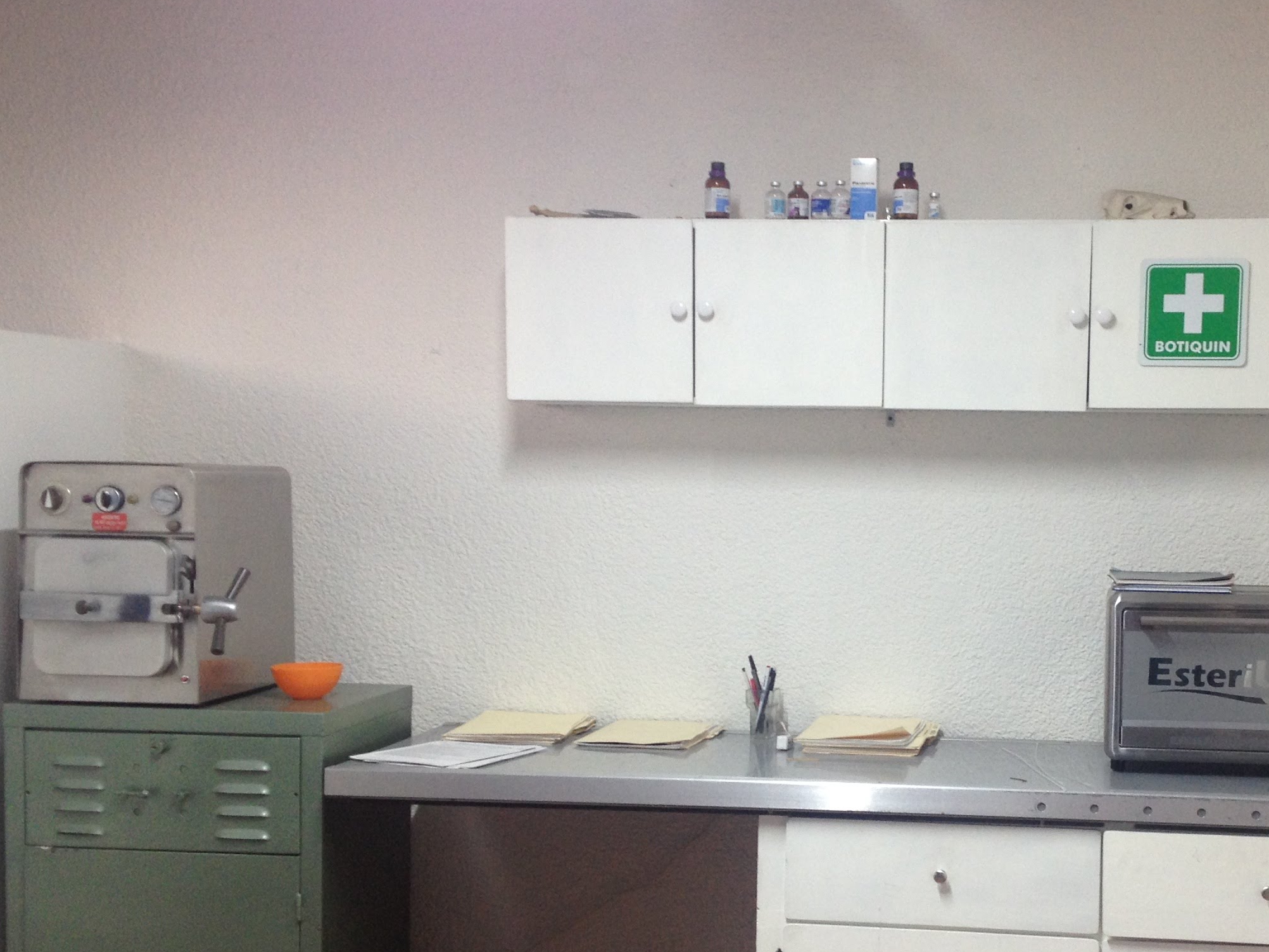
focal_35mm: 57
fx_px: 2090
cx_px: 880
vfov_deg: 25.6
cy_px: 599
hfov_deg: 33.4
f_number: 2.4
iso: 80
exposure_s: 1/20
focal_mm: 4.28
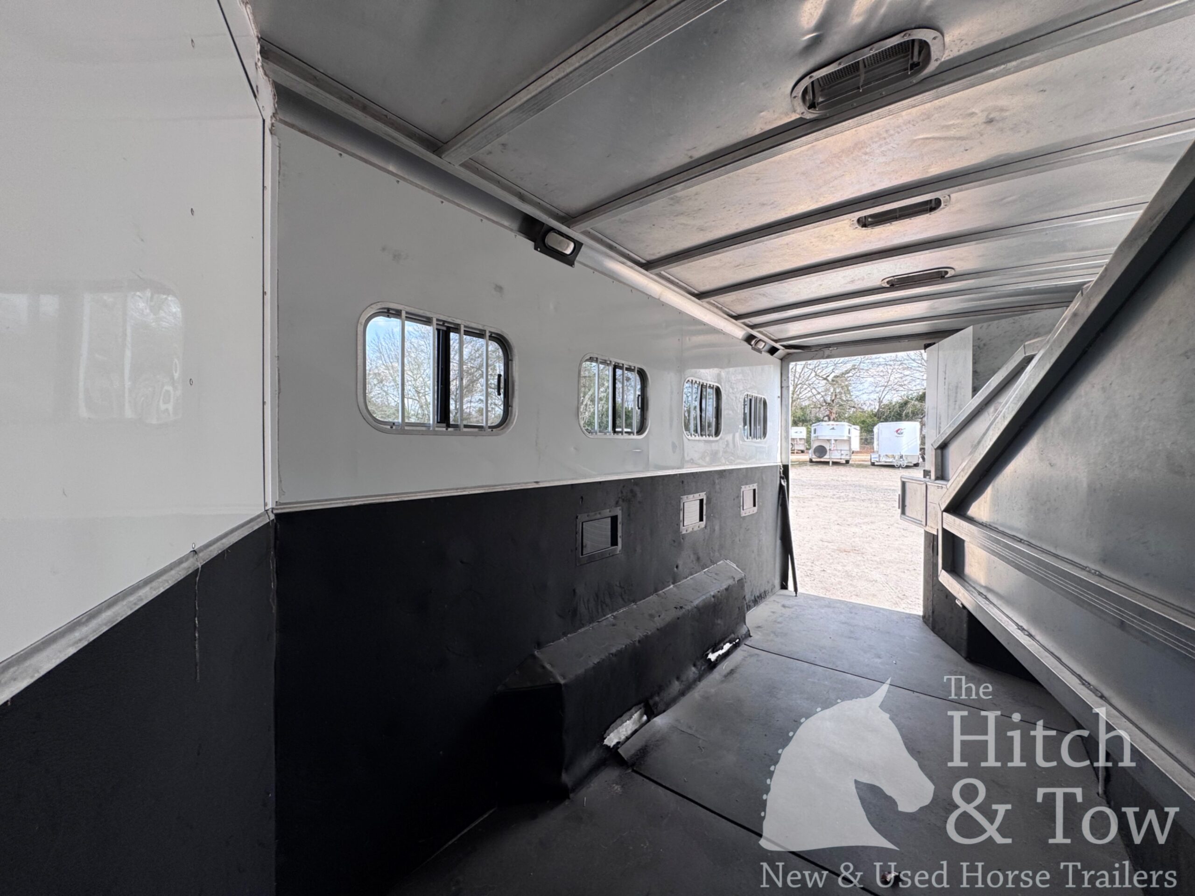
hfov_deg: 102.1
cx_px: 598
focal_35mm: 14
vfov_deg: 85.7
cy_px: 448
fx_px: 483
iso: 40
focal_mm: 2.22
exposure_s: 1/174
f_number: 2.2
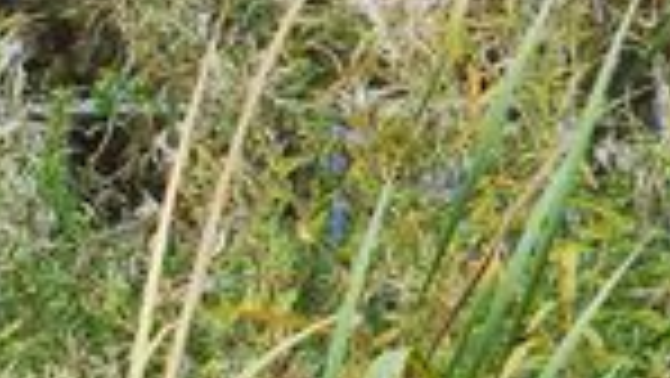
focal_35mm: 590
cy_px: 315
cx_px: -989
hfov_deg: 3.6
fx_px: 10487
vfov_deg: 2.1
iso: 400
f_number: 8
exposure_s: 1/80
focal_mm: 70
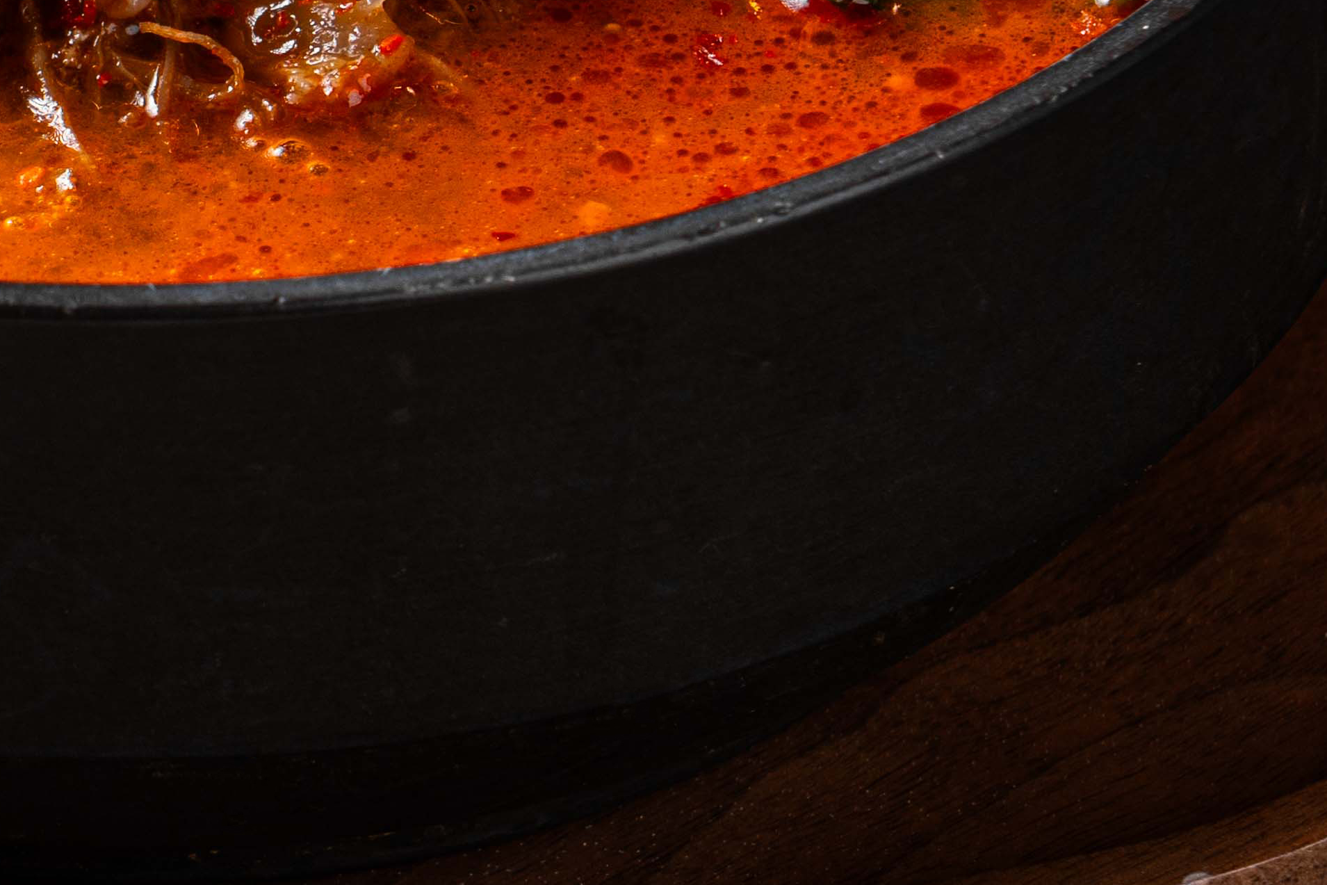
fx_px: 12164
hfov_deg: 6.2
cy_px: 79
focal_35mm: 330
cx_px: 62
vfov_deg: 4.2
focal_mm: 105
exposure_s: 1/125
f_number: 11
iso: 250
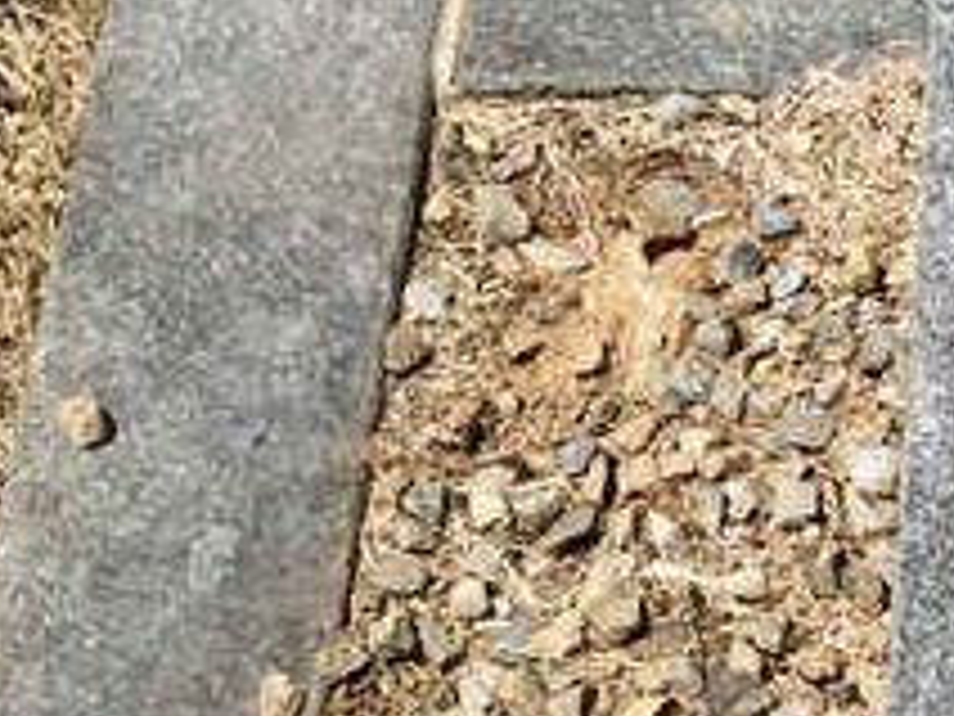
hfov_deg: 11.1
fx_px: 4520
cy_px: 1680
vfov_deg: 8.3
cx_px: 1836
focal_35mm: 164
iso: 25
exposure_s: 1/2564
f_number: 2.2
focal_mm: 4.15
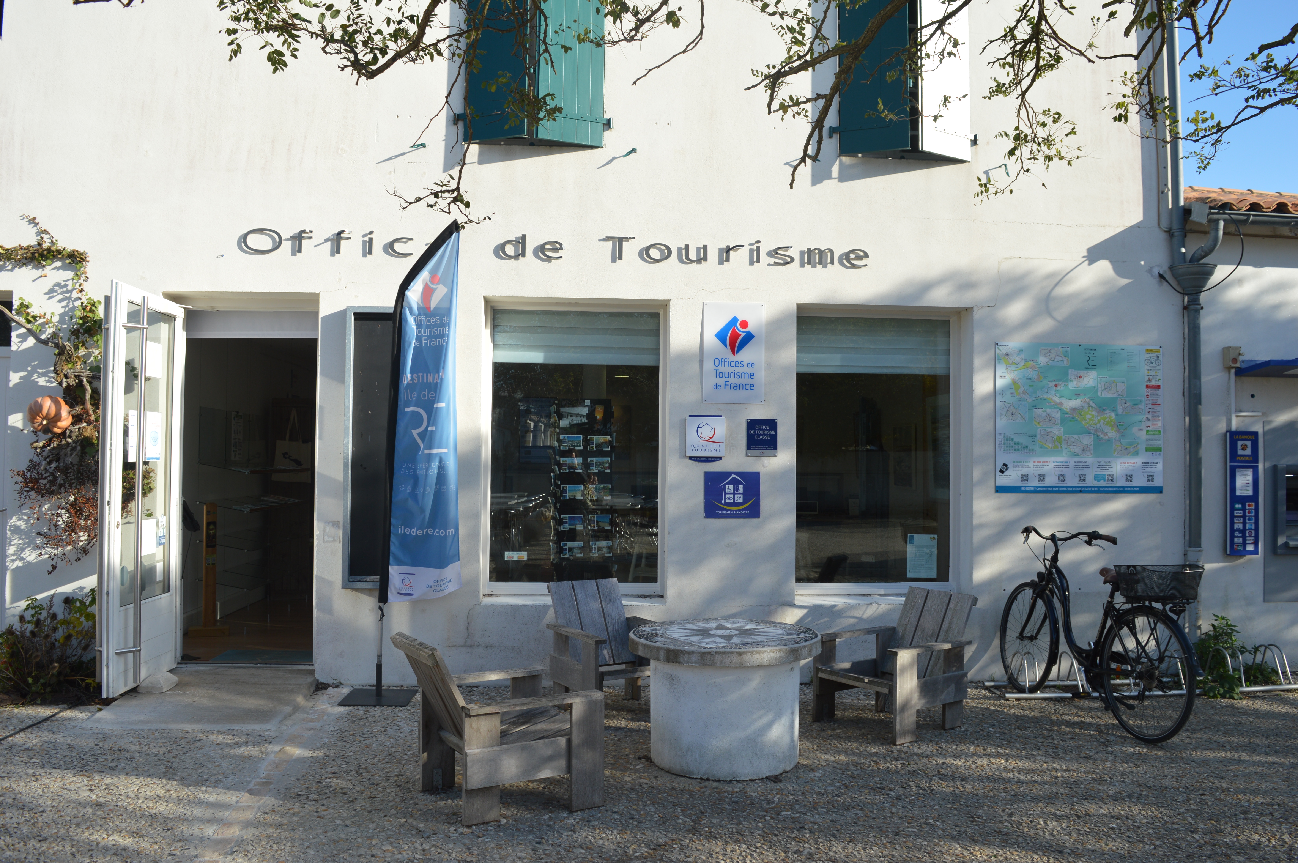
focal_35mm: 27
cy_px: 432
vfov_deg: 47.8
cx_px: 649
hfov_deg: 67.4
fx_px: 973
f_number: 8
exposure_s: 1/250
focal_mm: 18
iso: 100
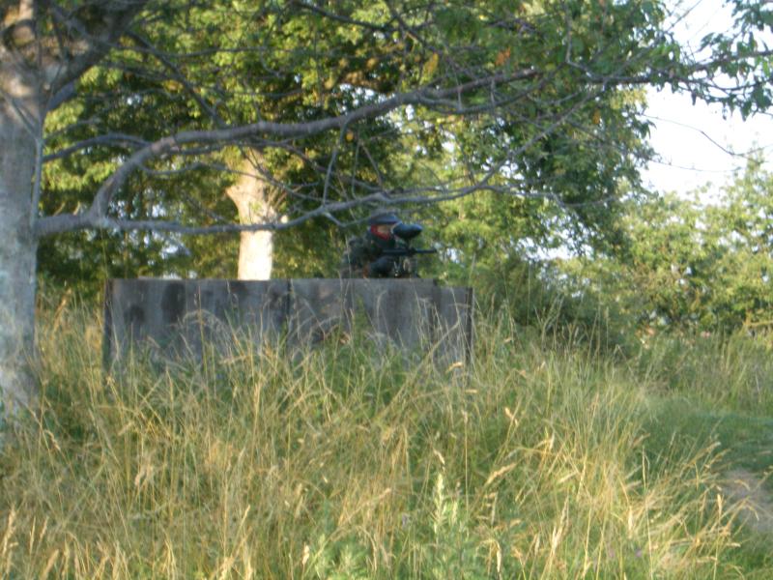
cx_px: 386
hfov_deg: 18.7
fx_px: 2345
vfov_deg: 14.1
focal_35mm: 105
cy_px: 290
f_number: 4.8
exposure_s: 1/100
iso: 100
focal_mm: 17.4
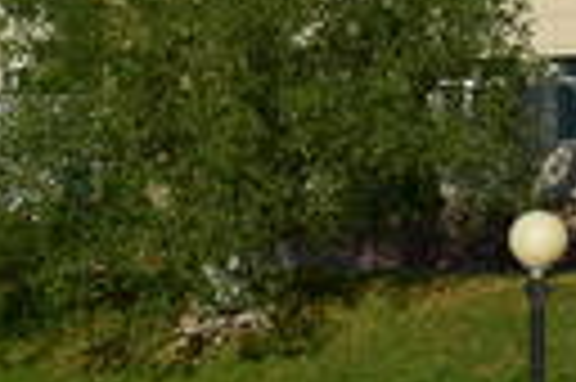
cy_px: 121
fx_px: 5209
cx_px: -904
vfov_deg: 4.2
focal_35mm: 326
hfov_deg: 6.0
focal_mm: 32
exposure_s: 1/320
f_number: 9
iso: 100
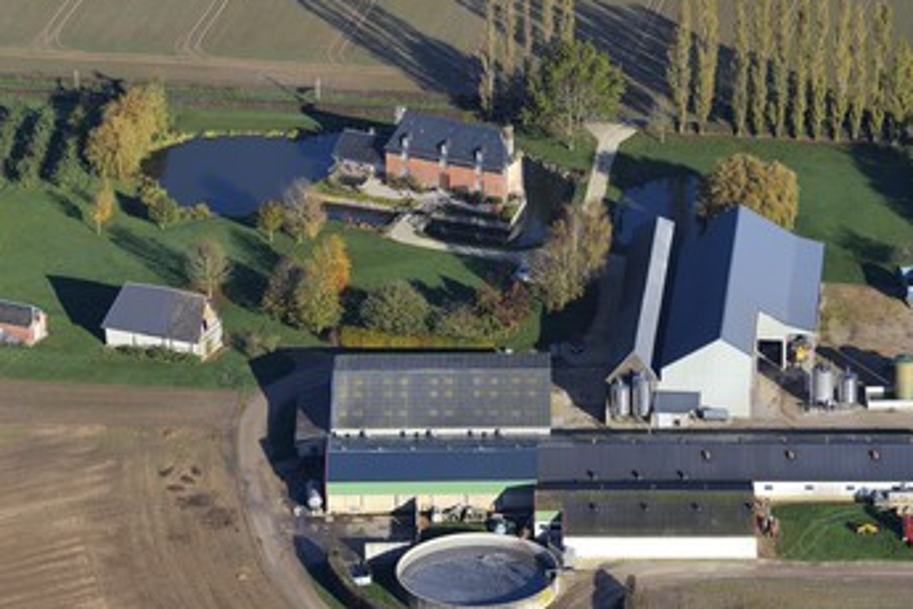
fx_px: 4945
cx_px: 450
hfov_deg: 10.5
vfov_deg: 7.0
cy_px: 289
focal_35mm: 195
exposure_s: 1/1000
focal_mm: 160
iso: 400
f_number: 8
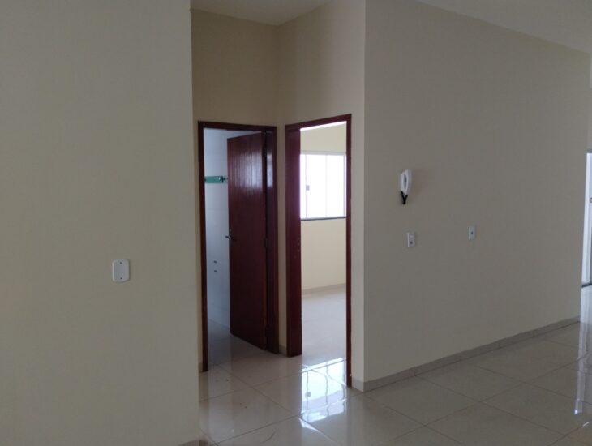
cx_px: 296
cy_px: 223
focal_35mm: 28
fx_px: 480
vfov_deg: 49.9
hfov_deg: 63.4
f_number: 1.8
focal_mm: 4.27
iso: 444
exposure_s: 1/60
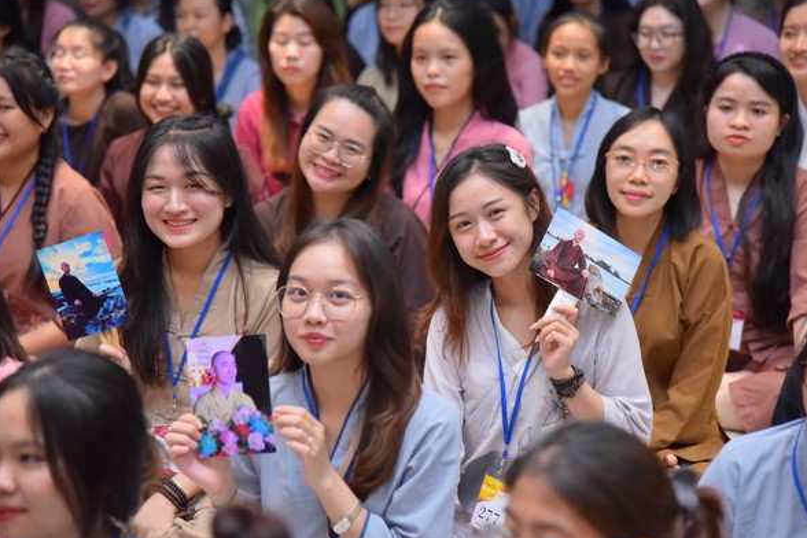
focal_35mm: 116
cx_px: 399
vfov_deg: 11.8
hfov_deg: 17.6
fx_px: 2600
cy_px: 256
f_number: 4
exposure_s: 1/160
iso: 1250
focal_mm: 105
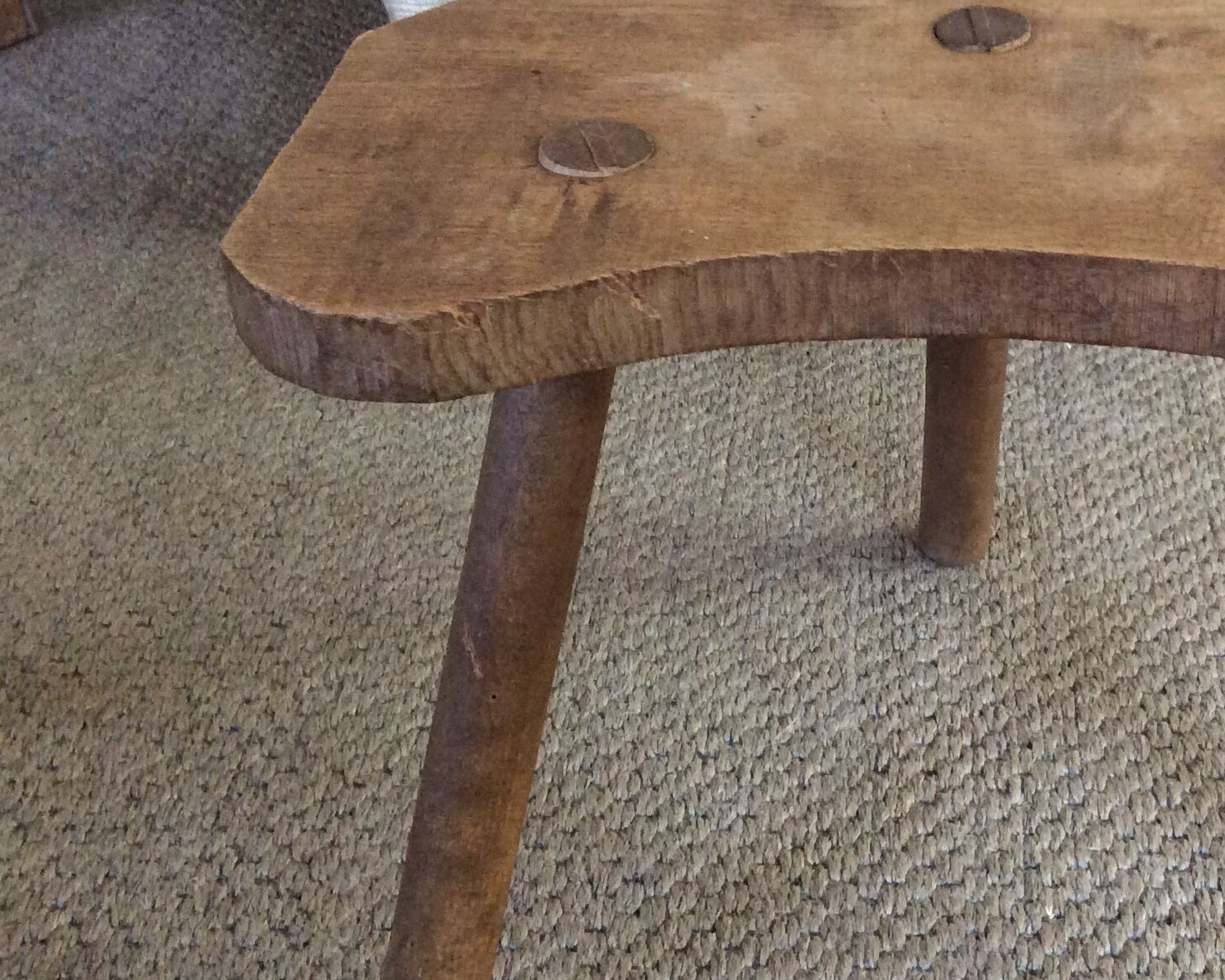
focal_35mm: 55
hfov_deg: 33.4
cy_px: 443
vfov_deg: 27.6
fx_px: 1994
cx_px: 943
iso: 200
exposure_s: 1/25
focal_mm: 3.3
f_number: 2.4
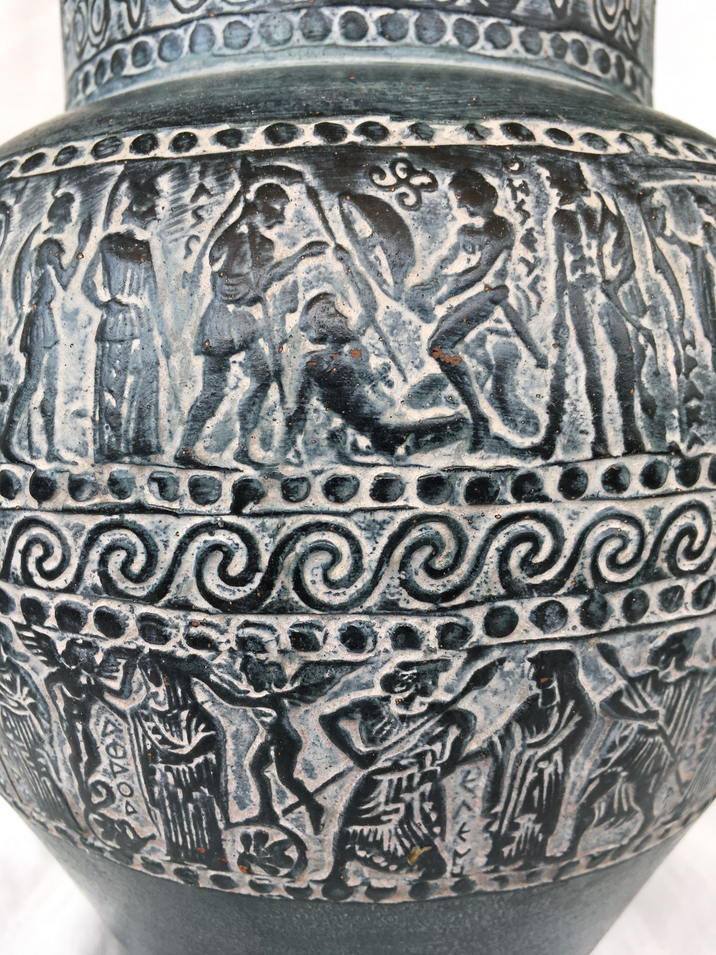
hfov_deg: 48.2
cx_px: 358
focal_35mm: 29
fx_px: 800
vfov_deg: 61.7
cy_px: 478
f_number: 2.2
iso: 25
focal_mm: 4.15
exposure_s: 1/185
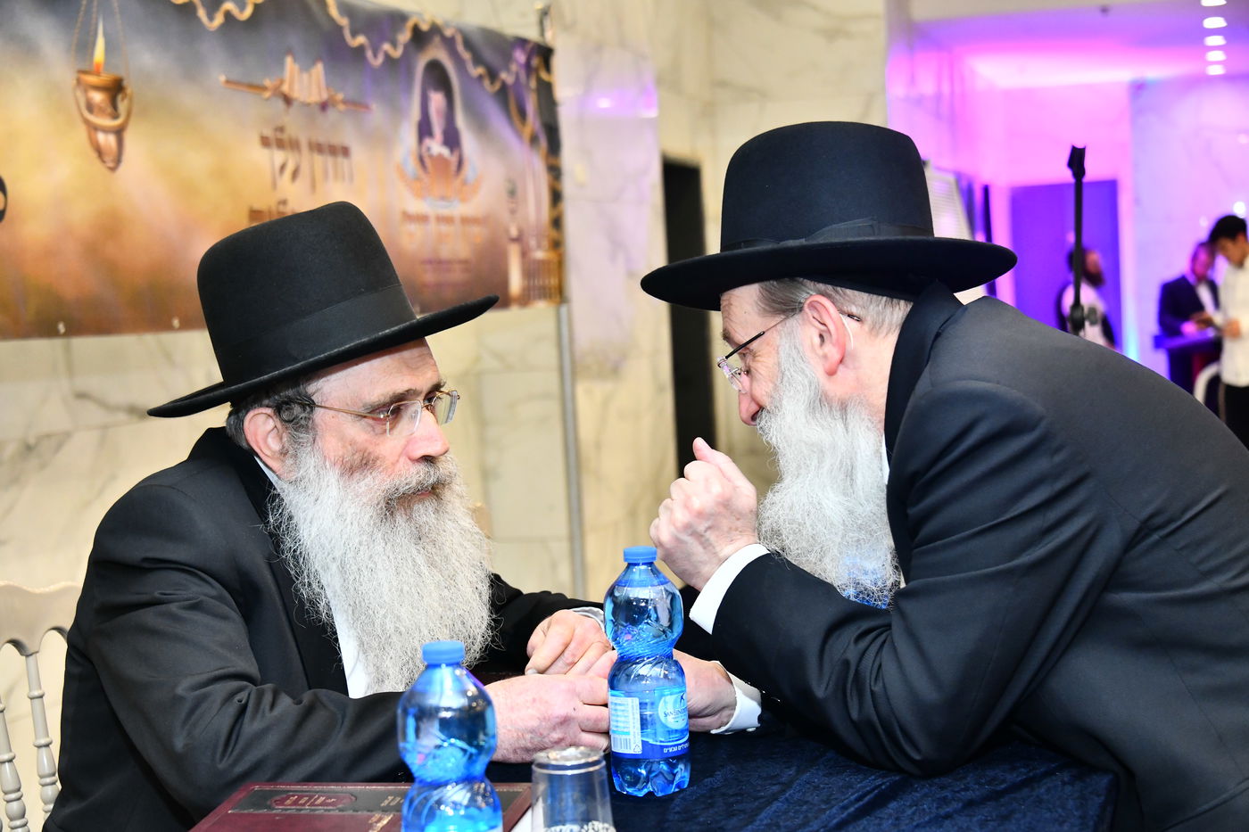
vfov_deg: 20.0
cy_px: 416
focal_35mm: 68
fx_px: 2359
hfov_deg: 29.7
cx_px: 624
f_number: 5.6
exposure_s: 1/160
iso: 2500
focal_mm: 68
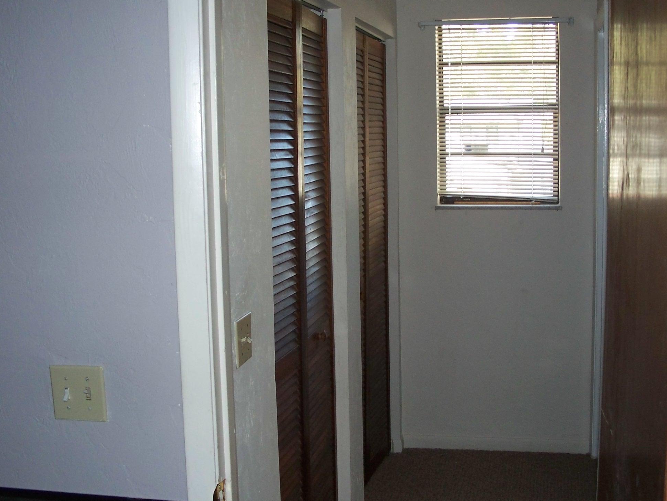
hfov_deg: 38.8
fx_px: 944
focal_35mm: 49
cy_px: 277
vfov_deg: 29.7
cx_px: 374
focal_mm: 7.8
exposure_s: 1/60
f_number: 2.8
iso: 200
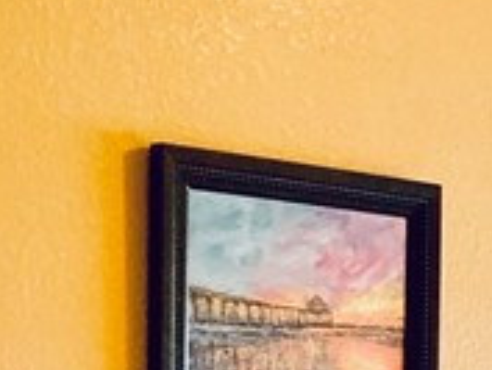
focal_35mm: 162
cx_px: 903
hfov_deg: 11.3
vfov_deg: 8.9
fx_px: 2304
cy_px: 587
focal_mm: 3.99
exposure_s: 1/60
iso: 100
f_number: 1.8
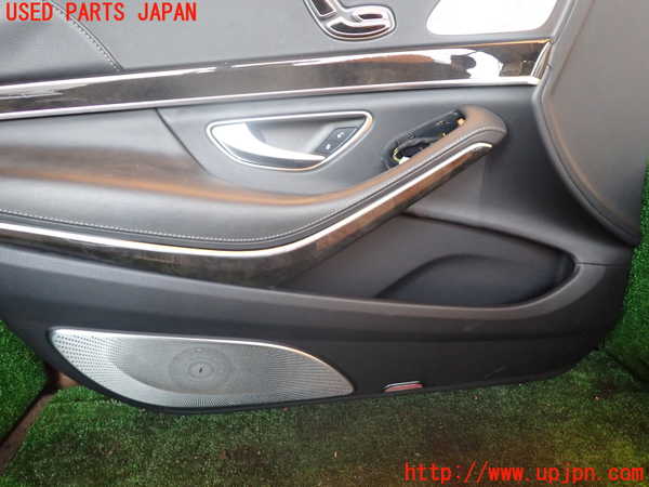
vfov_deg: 54.9
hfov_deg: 69.4
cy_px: 244
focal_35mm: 25
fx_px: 469
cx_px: 324
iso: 500
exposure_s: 1/30
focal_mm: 4.5
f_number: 2
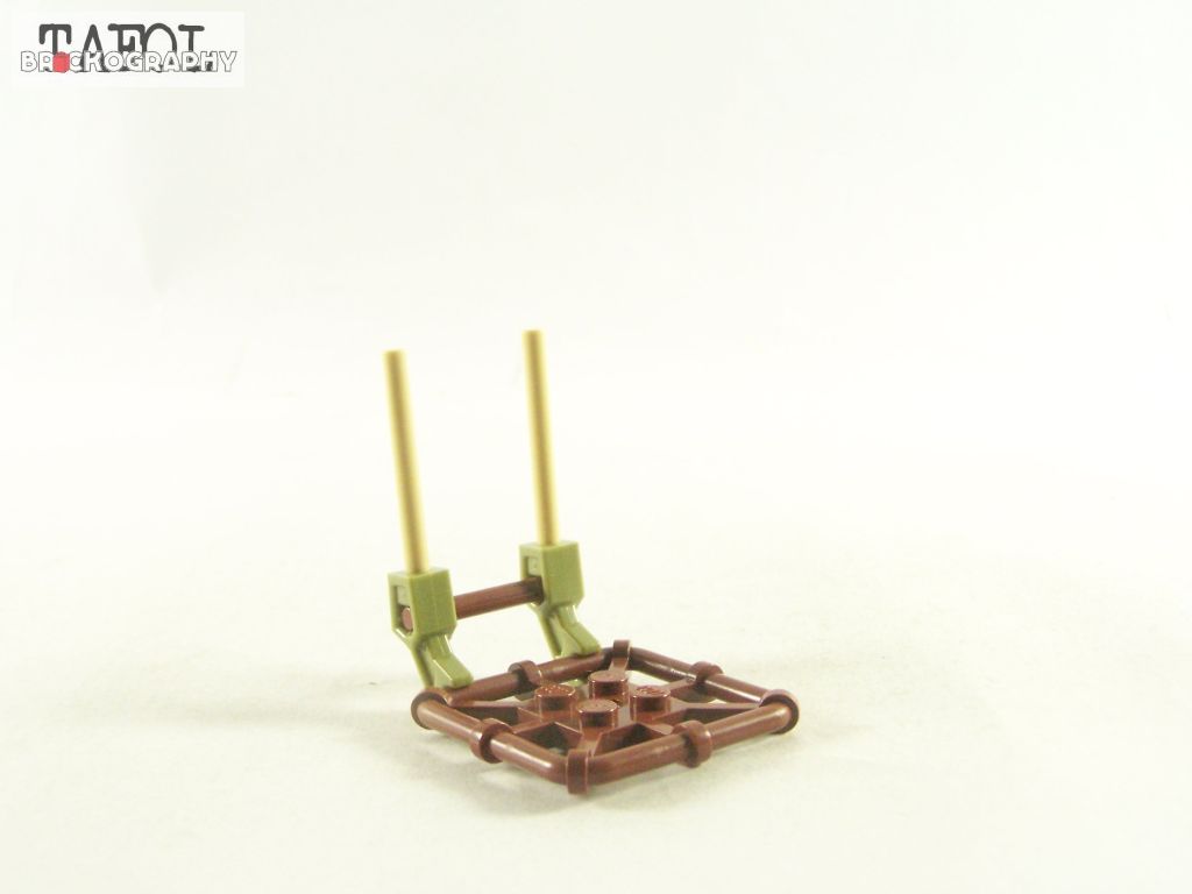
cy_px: 447
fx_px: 1756
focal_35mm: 51
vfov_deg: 28.6
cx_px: 596
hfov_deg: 37.5
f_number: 4
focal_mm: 8.5
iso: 400
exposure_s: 1/60
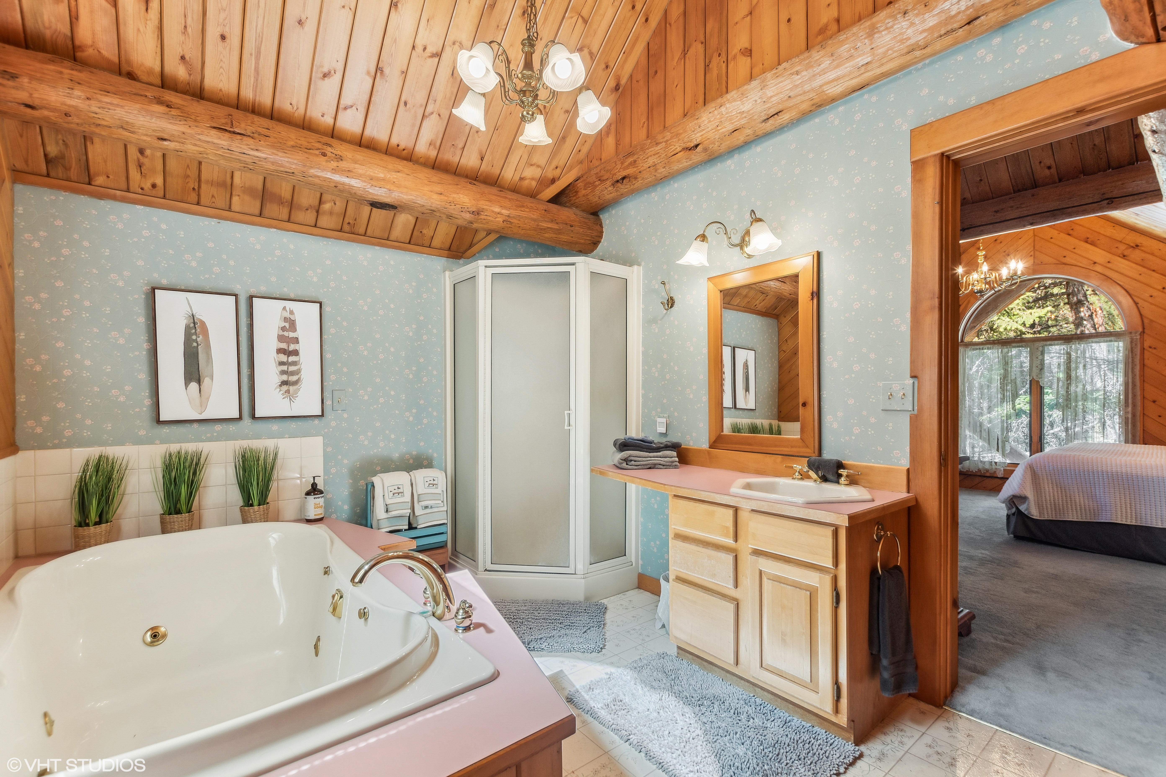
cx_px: 583
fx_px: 486
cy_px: 388
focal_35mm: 15
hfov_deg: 100.4
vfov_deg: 77.3
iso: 200
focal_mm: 10
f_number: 6.3
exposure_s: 1/40
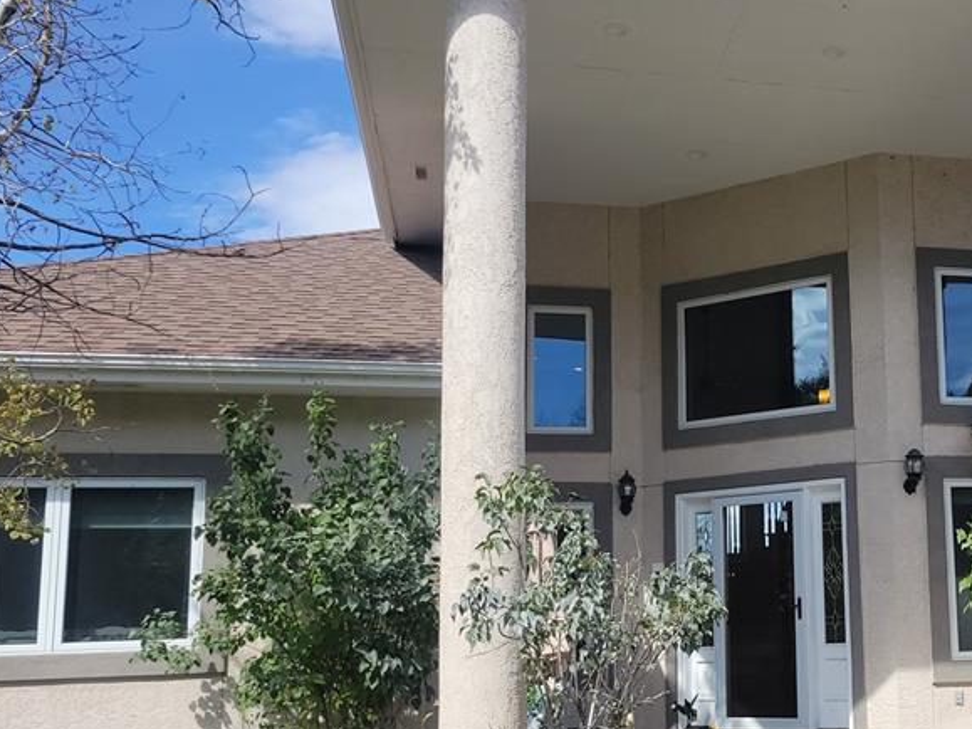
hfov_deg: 38.8
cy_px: 443
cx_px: 849
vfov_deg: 31.4
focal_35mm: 46
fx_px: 1291
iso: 40
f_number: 1.8
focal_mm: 5.4
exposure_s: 1/1742
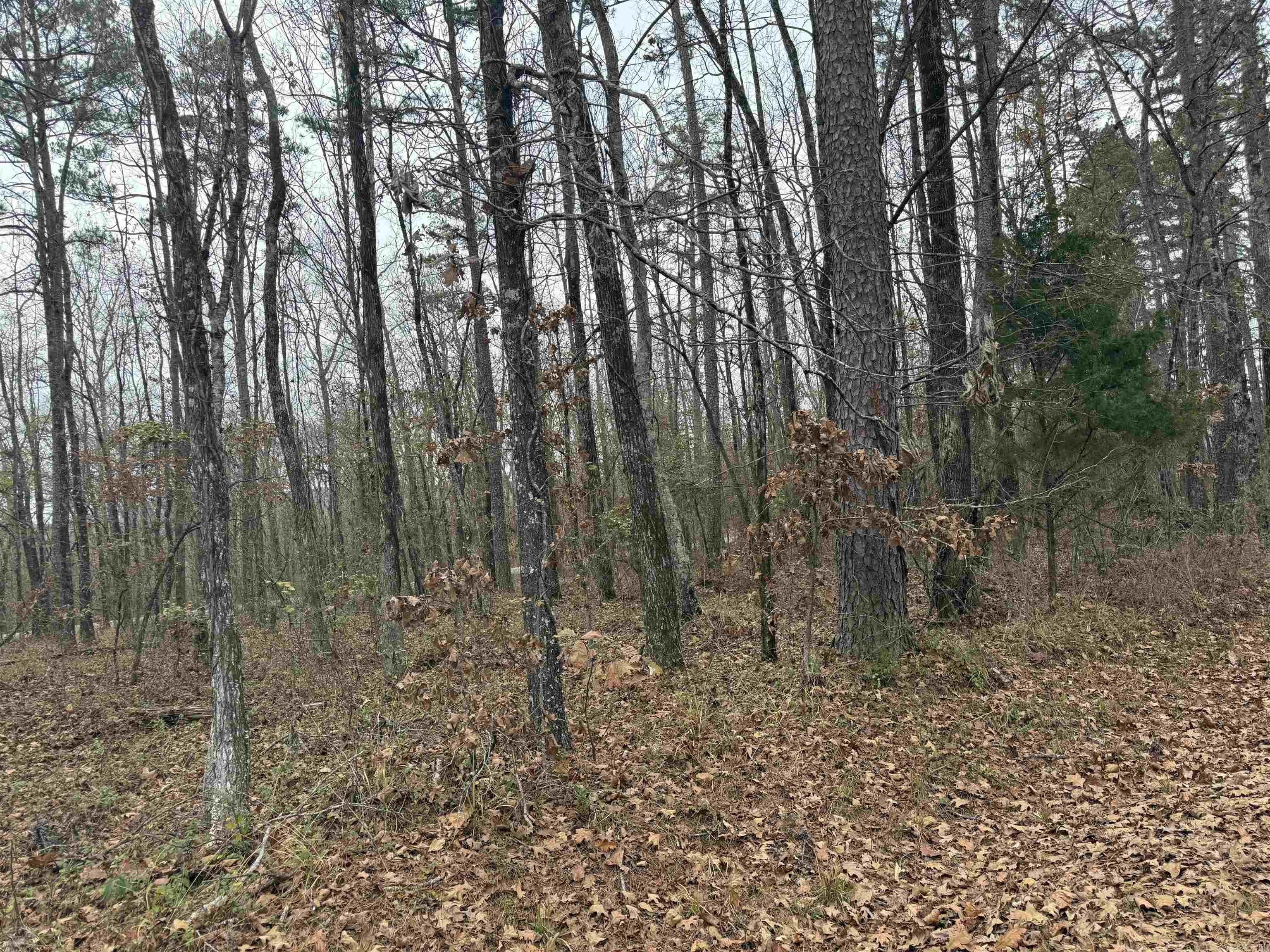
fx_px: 881
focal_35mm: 24
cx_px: 635
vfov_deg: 56.8
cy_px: 476
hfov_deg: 71.6
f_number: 1.78
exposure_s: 1/593
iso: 100
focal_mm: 6.76
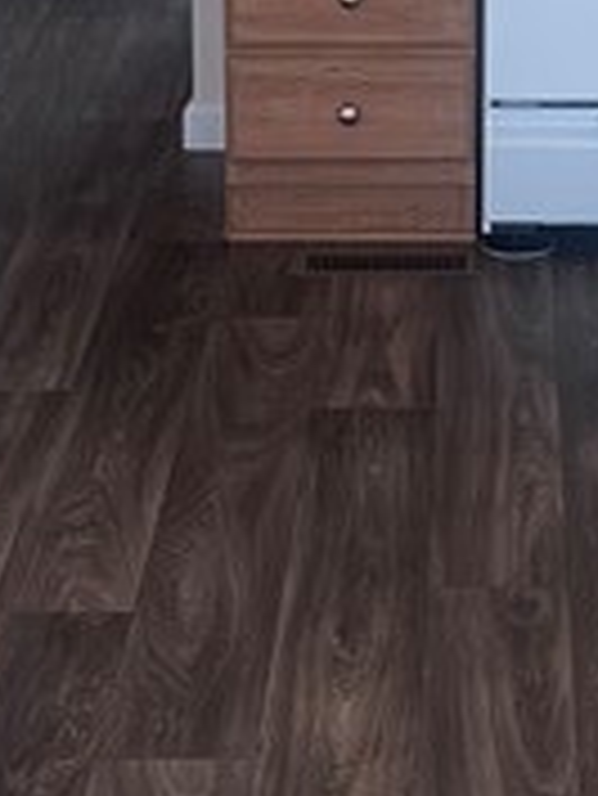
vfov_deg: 13.1
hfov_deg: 9.9
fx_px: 3451
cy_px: 94
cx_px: 513
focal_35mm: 150
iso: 32
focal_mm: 5.7
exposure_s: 1/140
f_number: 1.5
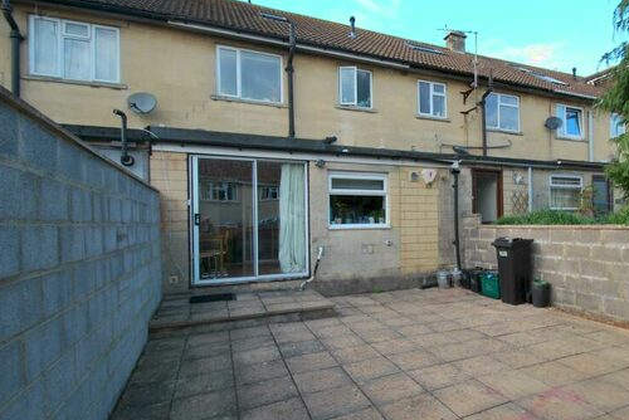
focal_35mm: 21
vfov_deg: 59.6
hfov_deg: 79.0
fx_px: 367
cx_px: 410
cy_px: 213
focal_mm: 10
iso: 160
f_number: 5.6
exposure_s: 1/125
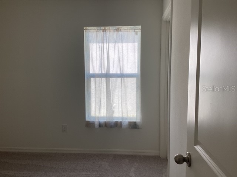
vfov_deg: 45.4
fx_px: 212
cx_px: 118
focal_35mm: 31
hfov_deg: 58.4
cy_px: 88
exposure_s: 1/120
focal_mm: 3.3
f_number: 2.4
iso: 32
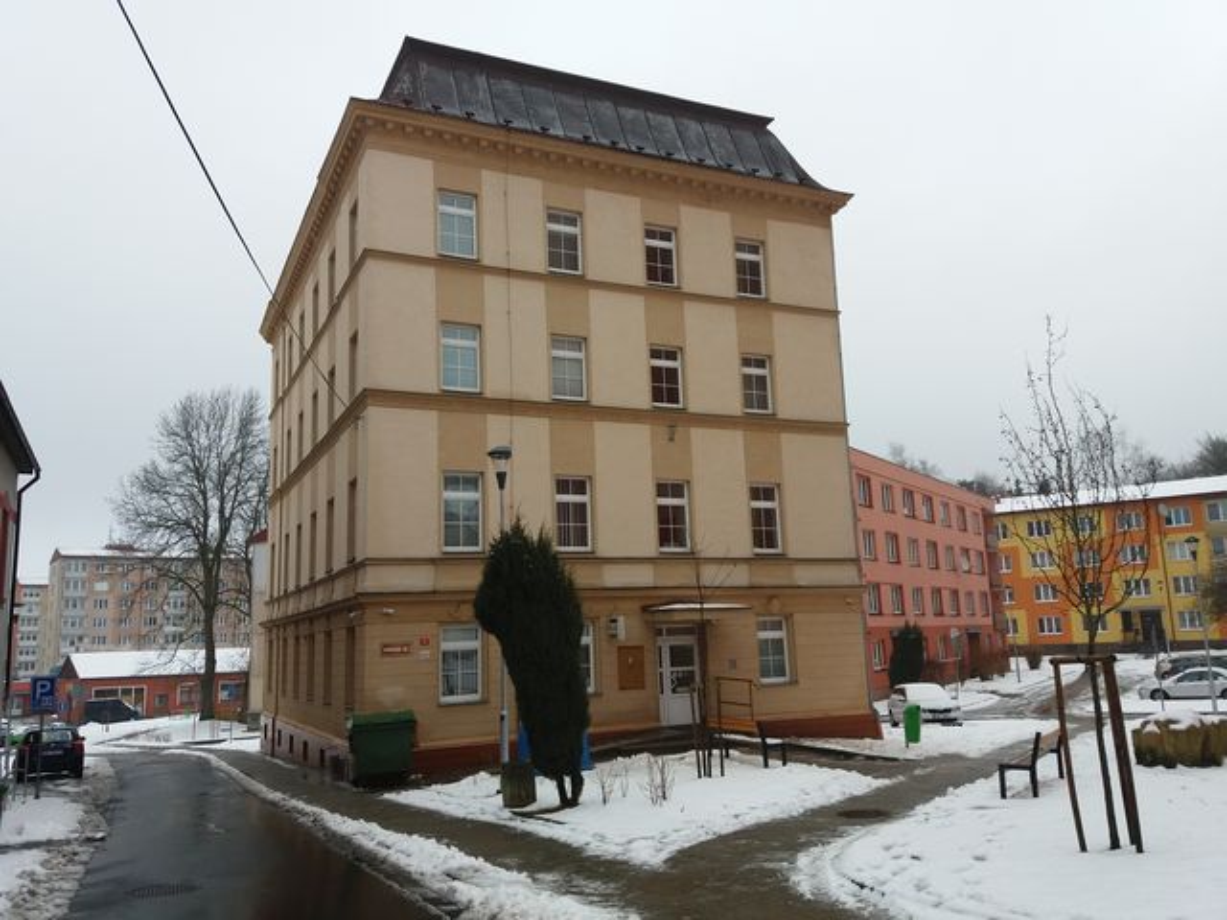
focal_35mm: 28
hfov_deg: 63.4
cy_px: 460
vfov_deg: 49.7
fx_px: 992
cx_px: 614
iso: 64
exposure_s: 1/909
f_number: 1.9
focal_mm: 3.7
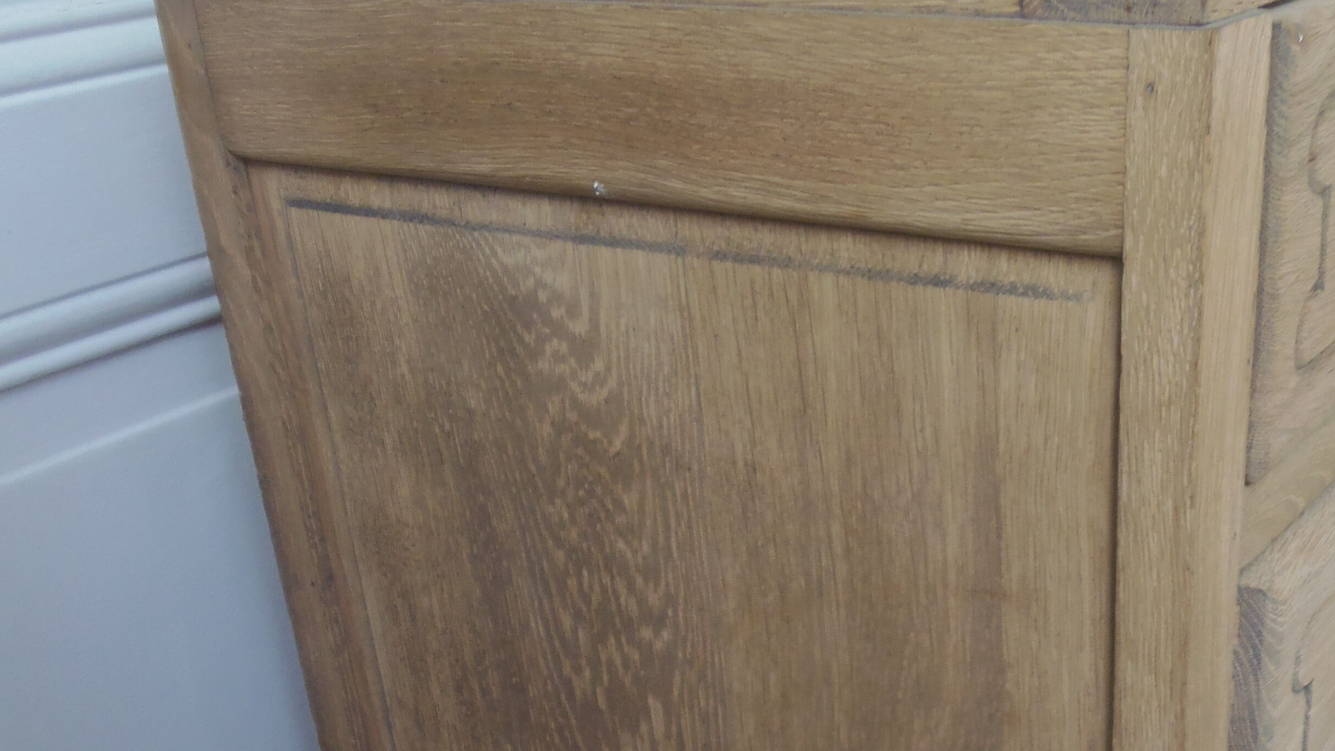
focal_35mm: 46
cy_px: 652
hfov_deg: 44.4
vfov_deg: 25.3
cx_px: 799
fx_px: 1628
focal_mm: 4.3
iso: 100
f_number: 2.9
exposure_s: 1/30
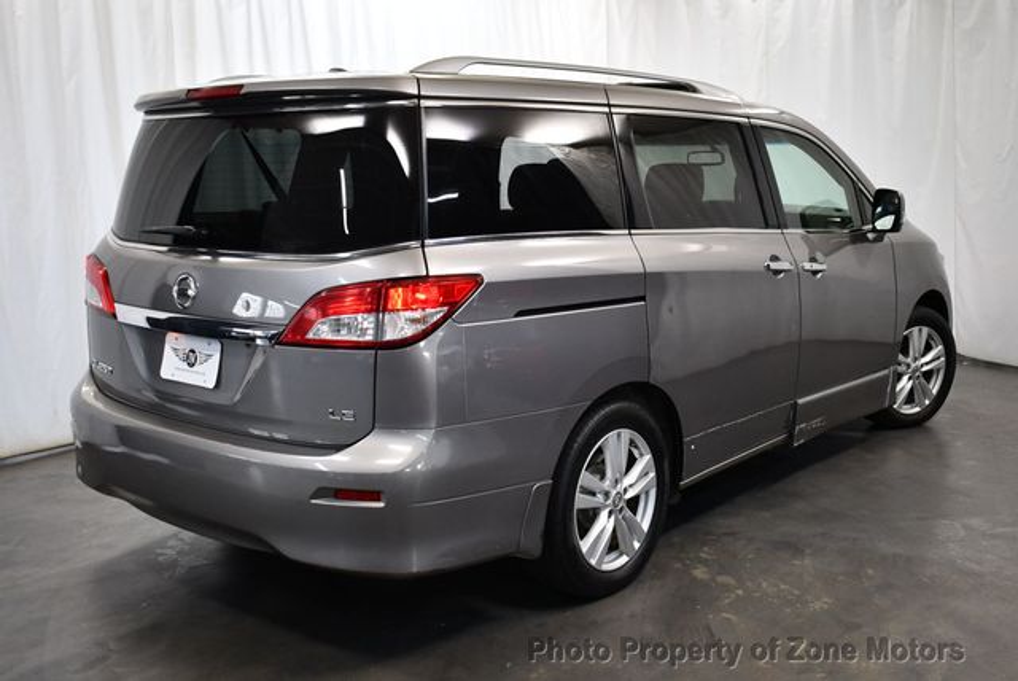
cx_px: 509
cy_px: 340
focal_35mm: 40
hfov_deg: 48.4
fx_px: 1132
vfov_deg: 33.5
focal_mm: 20
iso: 800
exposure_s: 1/160
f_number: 3.5
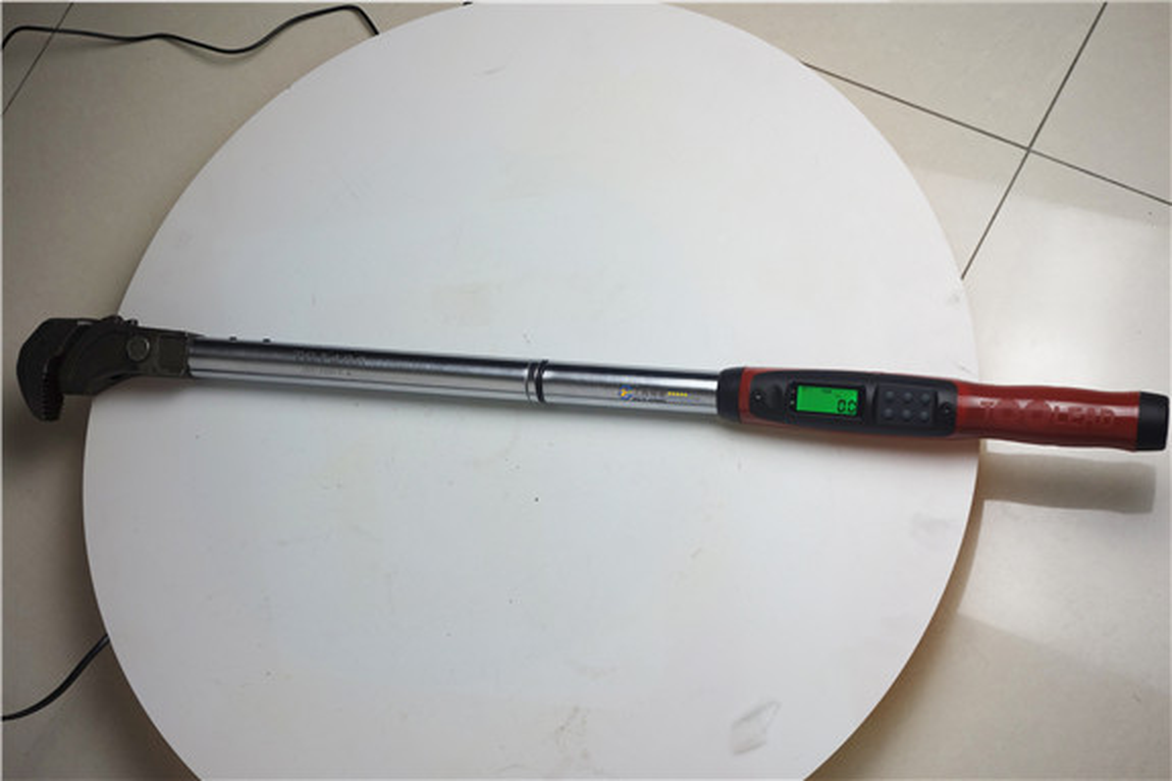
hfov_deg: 42.8
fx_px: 1497
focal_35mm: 46
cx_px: 586
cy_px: 390
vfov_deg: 29.2
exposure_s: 1/100
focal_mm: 16.99
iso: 125
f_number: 5
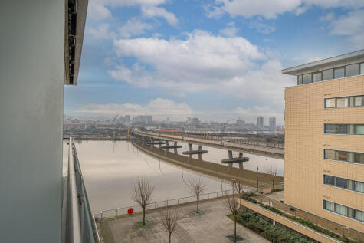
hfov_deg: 84.5
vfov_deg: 62.5
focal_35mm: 20
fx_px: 200
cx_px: 182
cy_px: 122
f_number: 4.5
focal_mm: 19.8
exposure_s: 1/400
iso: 100
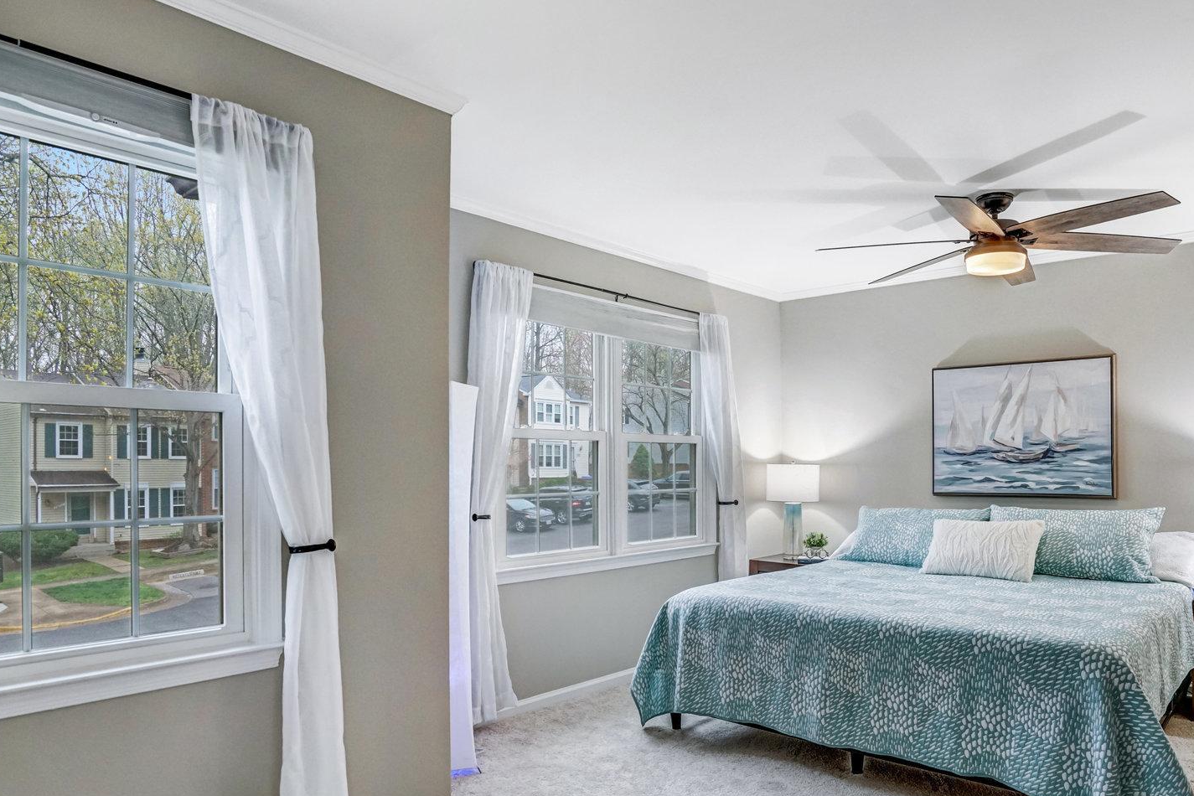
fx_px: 763
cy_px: 465
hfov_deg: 75.6
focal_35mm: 23
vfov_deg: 54.8
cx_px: 686
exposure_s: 1/25
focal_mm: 16
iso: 1250
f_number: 8
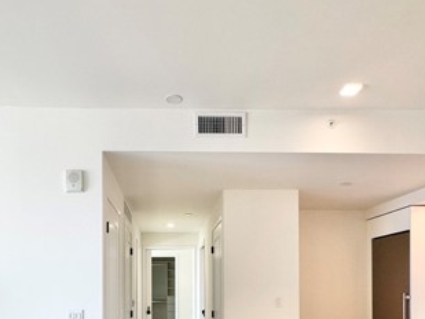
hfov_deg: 61.3
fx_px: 356
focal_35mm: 29
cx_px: 179
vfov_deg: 44.2
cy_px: 285
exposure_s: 1/120
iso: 160
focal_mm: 2.22
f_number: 2.2
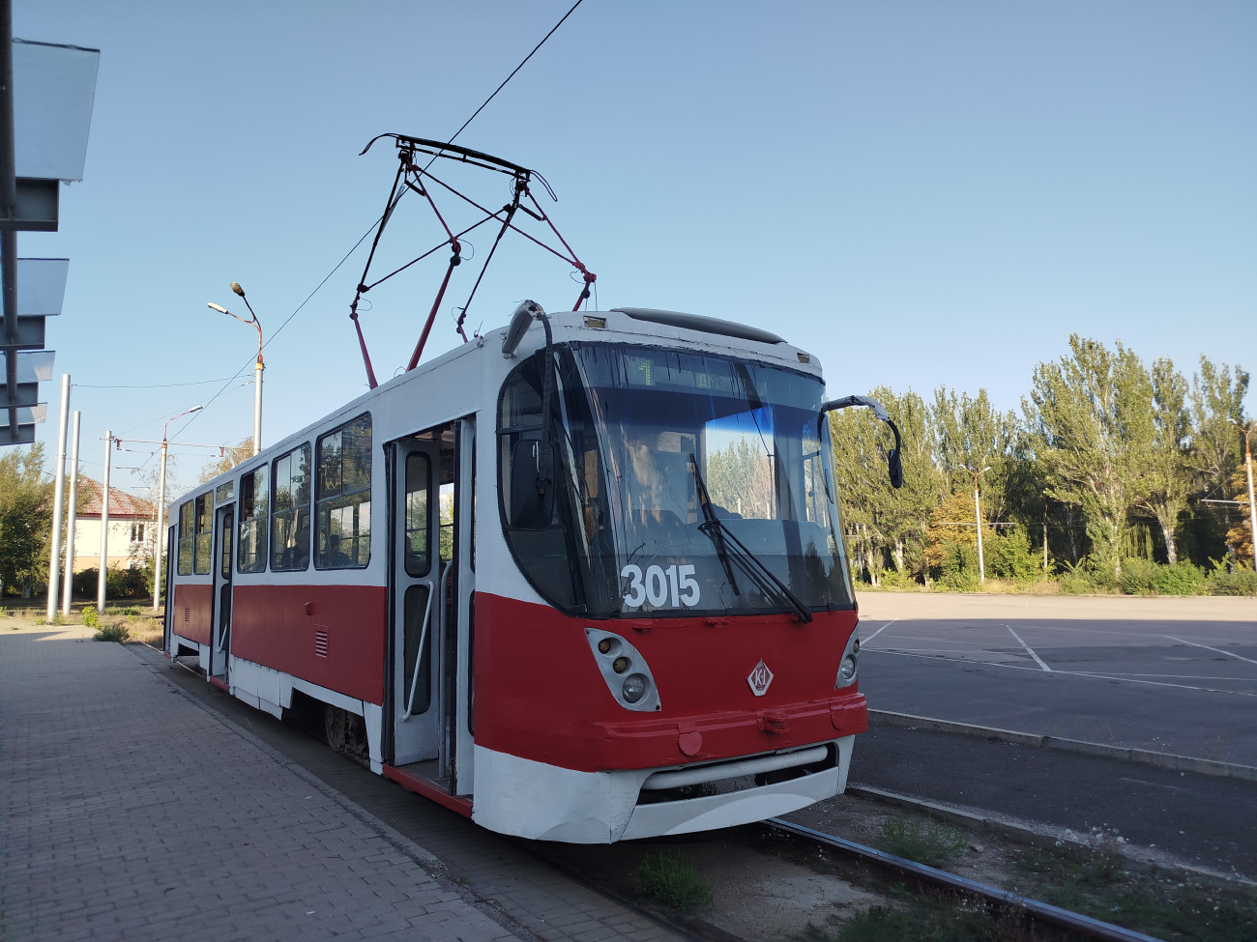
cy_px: 471
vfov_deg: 56.8
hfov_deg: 71.6
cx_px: 628
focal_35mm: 24
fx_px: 872
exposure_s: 1/548
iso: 50
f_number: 1.7
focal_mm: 5.31
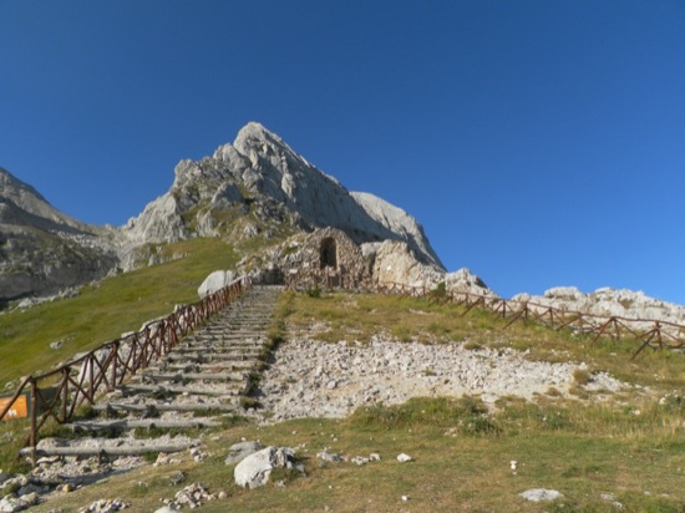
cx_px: 342
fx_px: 514
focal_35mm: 26
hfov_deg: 67.3
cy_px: 256
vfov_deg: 53.0
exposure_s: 1/500
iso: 80
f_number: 5.6
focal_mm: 4.6
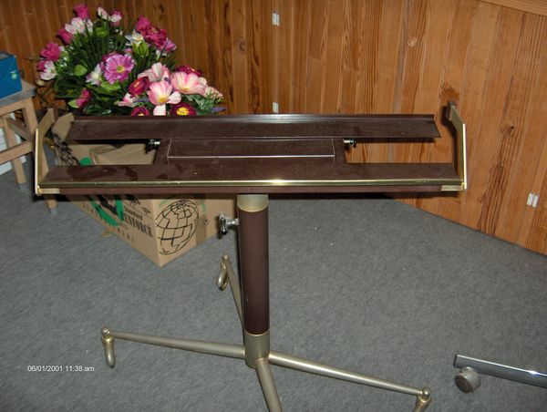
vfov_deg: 36.9
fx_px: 617
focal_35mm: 39
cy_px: 206
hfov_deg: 47.8
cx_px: 274
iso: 100
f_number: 2.8
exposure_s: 1/60
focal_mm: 8
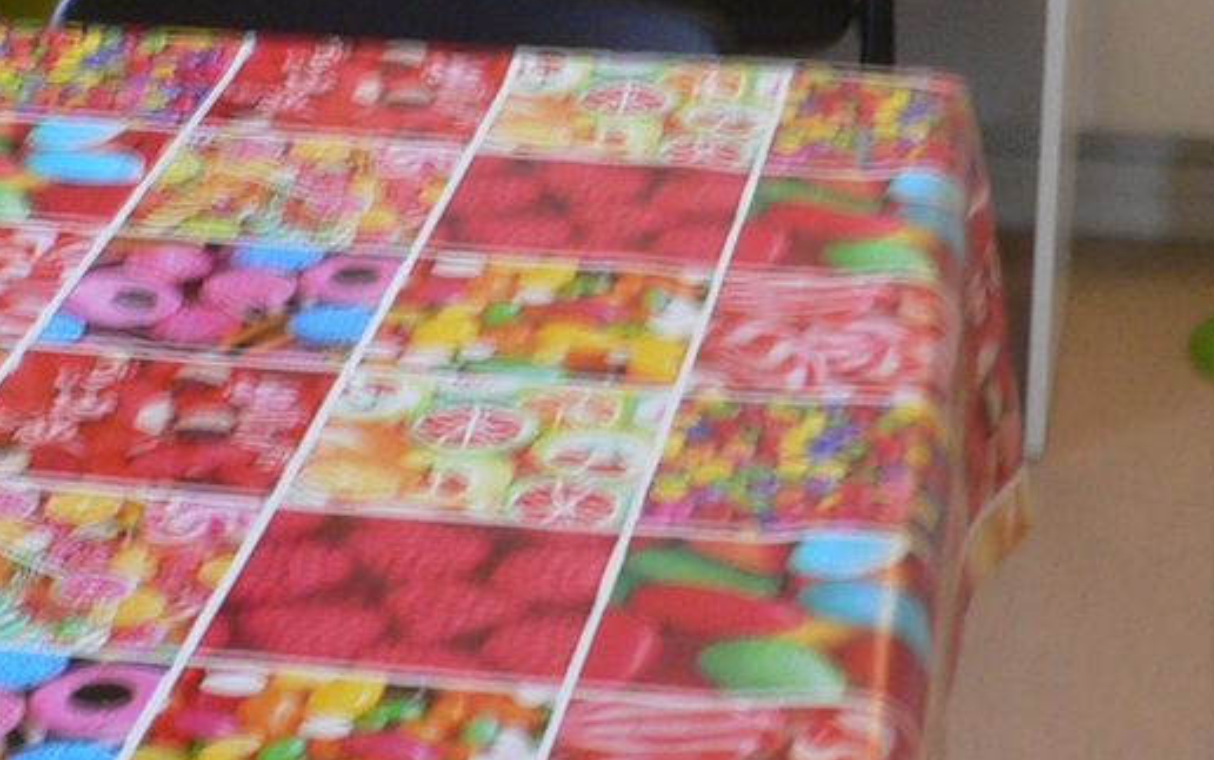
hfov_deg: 18.1
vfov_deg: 11.3
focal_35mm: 115
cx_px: 551
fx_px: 3806
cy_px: 108
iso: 150
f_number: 2.8
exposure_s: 1/15
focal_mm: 5.8
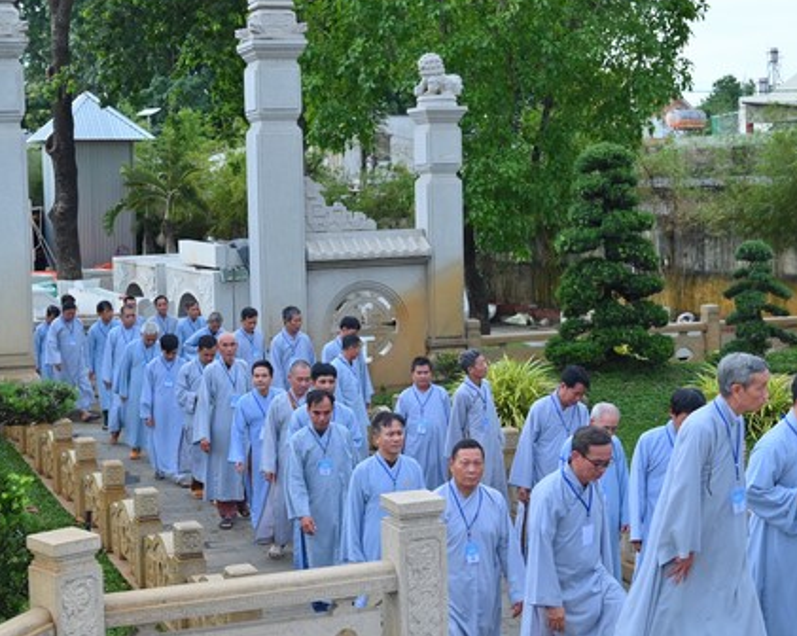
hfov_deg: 32.4
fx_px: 1367
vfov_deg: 26.2
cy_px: 291
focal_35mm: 58
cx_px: 297
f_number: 5.6
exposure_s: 1/200
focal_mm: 40
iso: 160
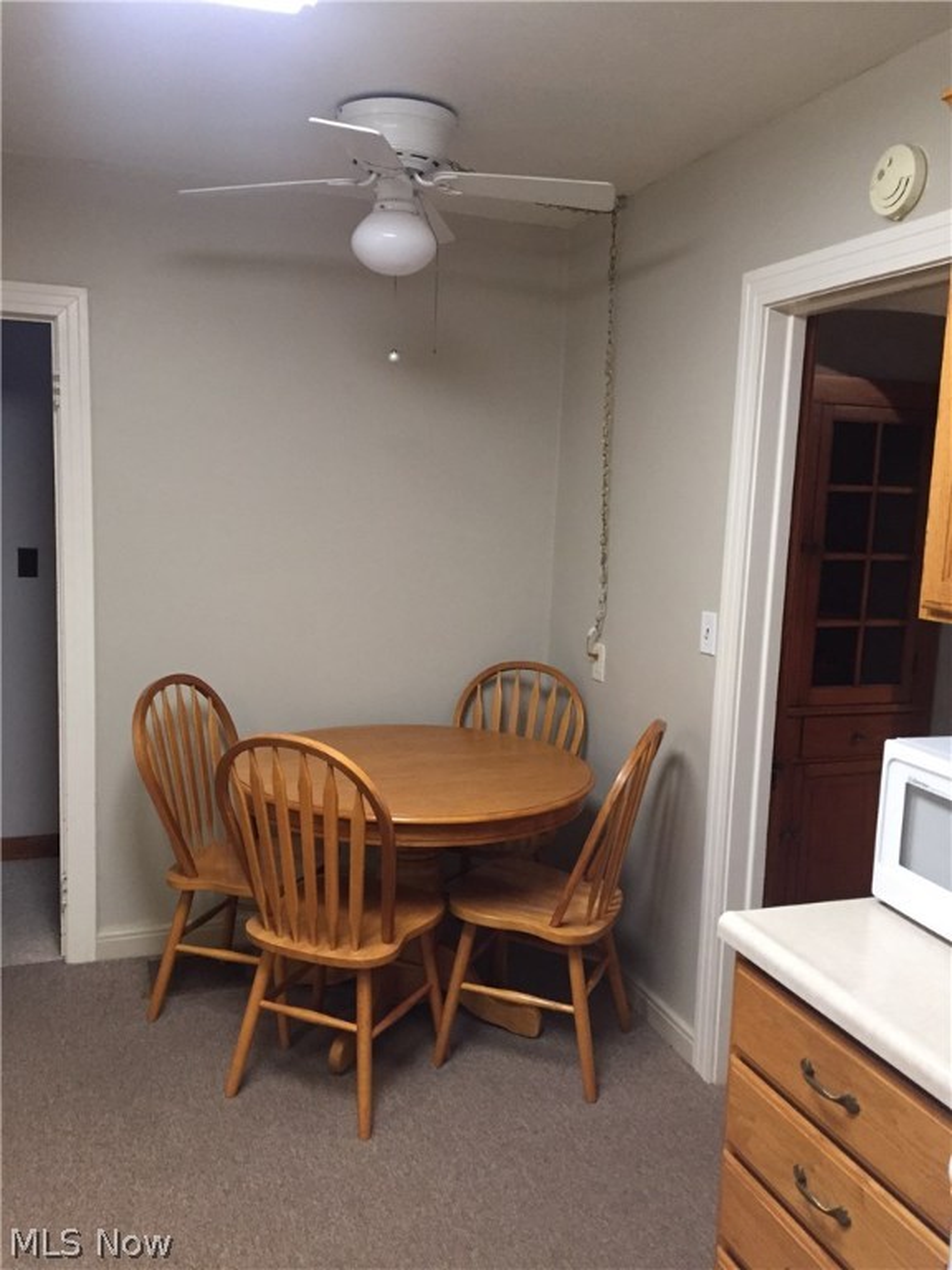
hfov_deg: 48.2
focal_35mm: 29
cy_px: 635
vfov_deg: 61.7
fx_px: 1063
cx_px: 476
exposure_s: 1/30
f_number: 2.2
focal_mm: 4.15
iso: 200
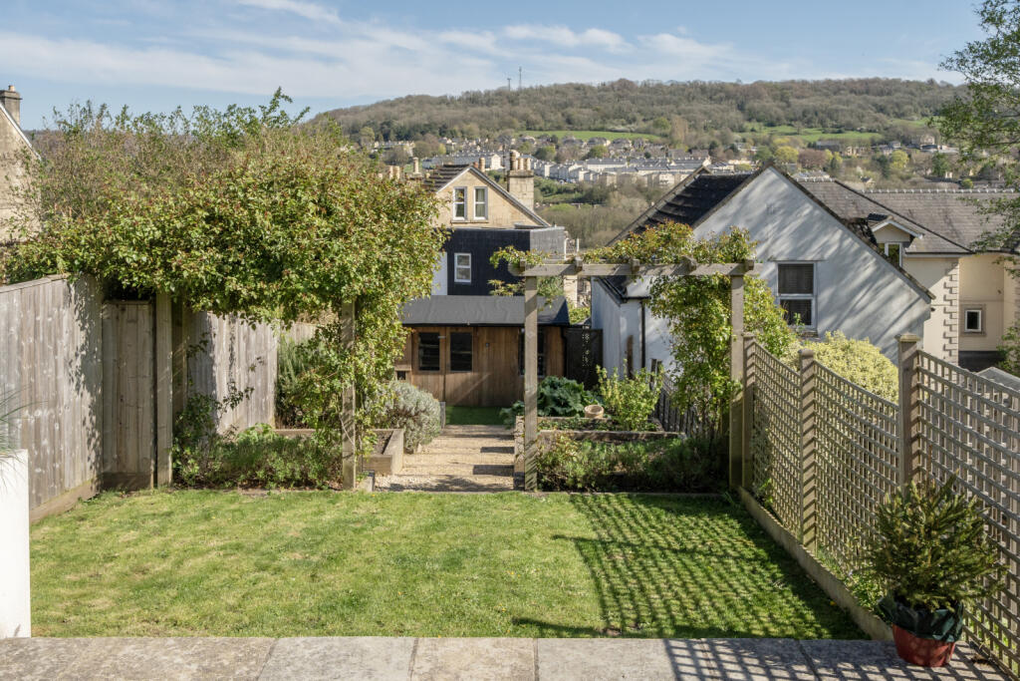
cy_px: 340
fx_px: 1020
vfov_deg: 36.9
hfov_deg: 53.1
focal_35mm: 36
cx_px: 510
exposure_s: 1/1600
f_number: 8
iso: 400
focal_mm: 24
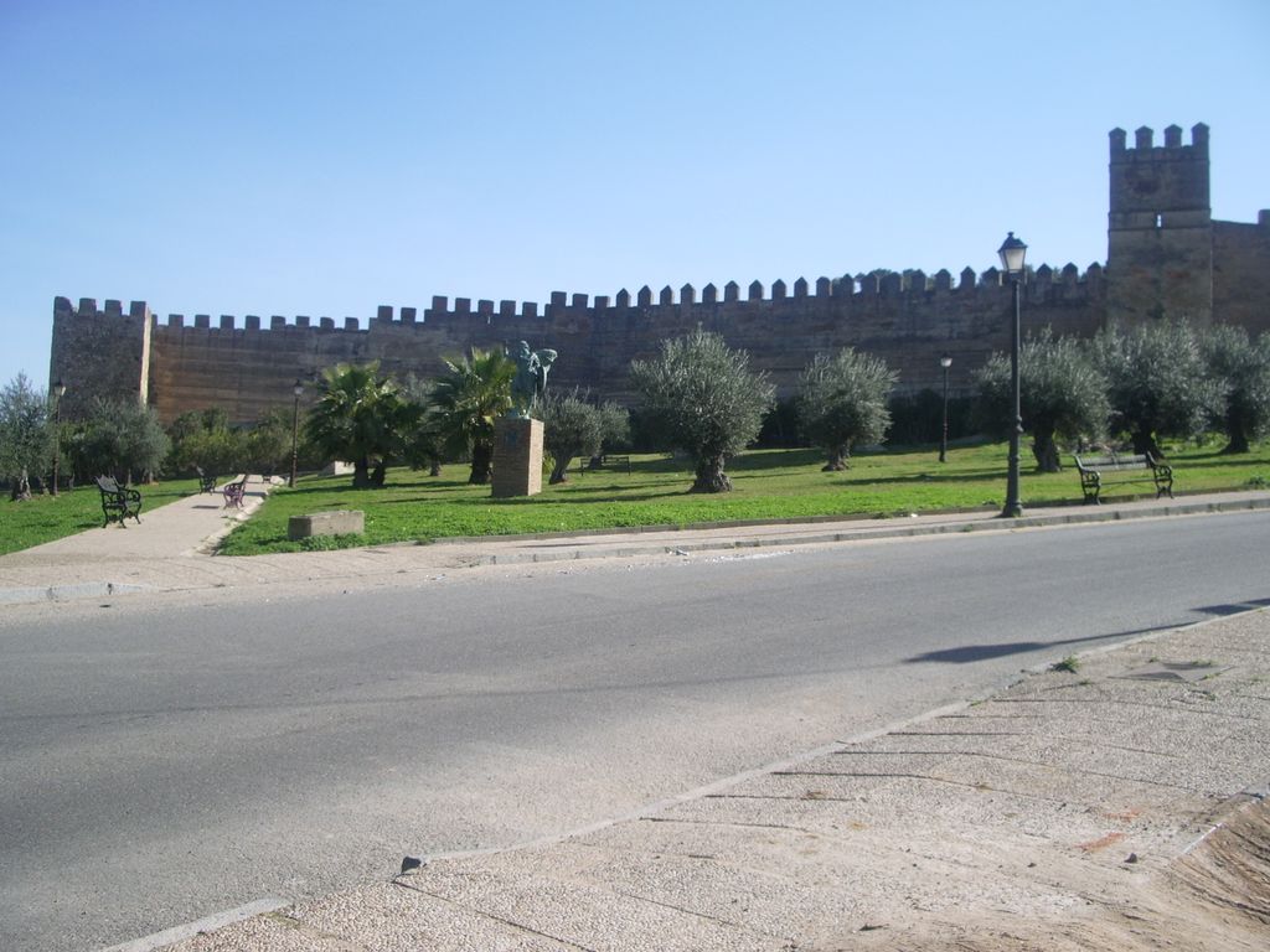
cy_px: 476
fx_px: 1284
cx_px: 635
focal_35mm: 35
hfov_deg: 52.6
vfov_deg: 40.7
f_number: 4.3
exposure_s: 1/320
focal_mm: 5.8
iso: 50
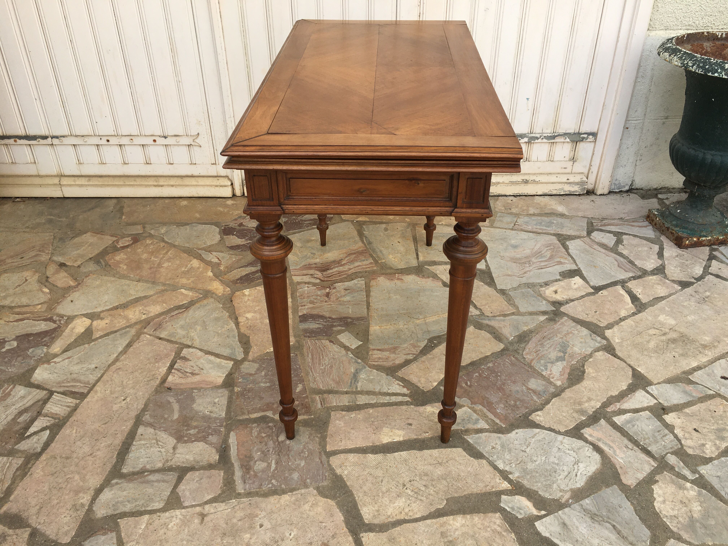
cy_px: 273
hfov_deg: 61.7
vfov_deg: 48.2
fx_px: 610
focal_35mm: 29
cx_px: 364
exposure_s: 1/534
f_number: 2.2
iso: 25
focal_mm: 4.15
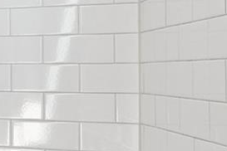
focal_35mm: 82
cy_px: 77
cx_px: -342
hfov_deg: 14.3
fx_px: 517
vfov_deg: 16.7
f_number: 8
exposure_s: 1/40
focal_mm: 14
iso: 400
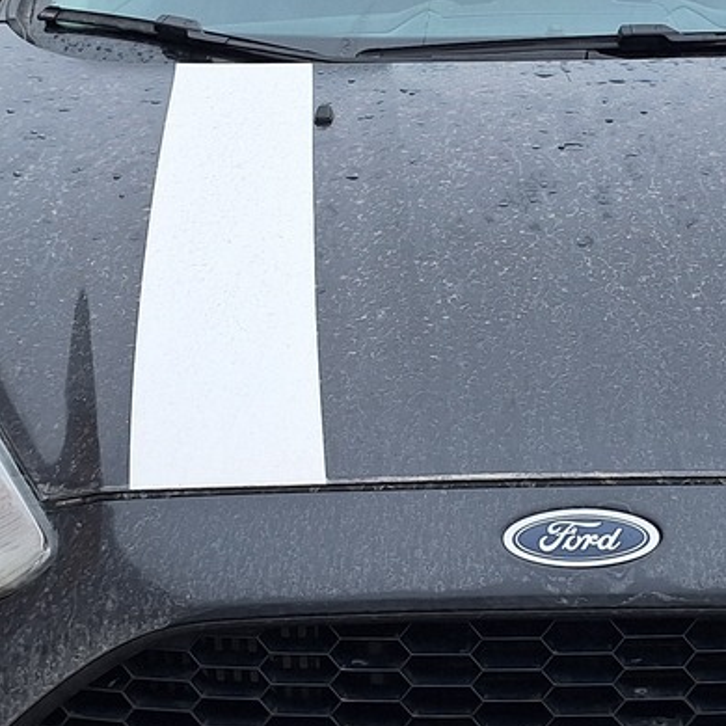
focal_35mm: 75
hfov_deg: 22.8
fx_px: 1780
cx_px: 562
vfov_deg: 23.0
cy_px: 402
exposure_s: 1/271
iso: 40
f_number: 1.8
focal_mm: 5.54
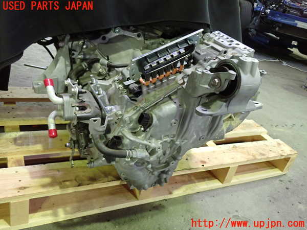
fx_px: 266
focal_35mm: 30
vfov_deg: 46.8
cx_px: 154
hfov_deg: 60.0
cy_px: 115
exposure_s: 1/30
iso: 640
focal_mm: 5.4
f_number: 2.3
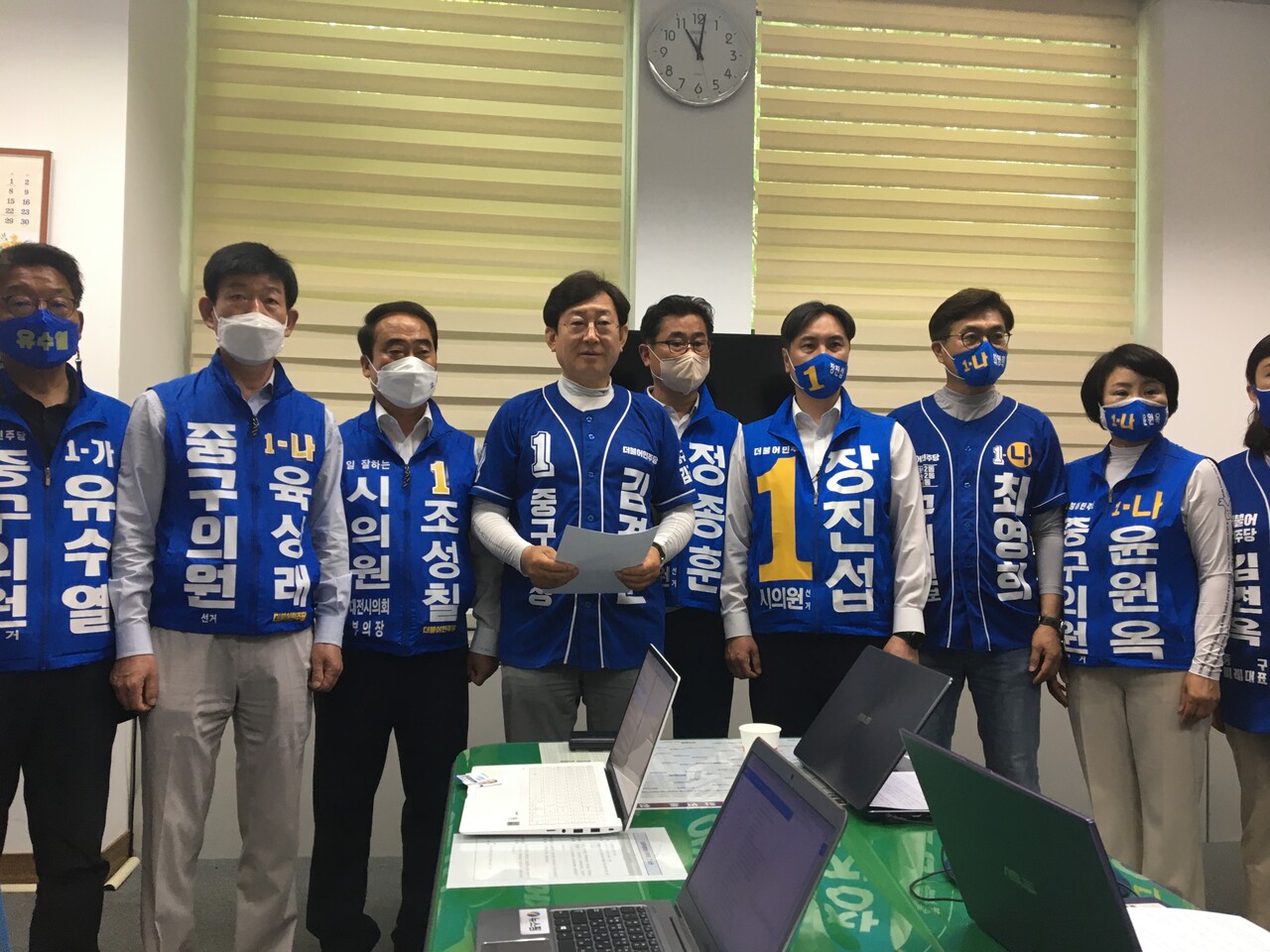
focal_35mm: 29
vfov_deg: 48.2
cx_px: 635
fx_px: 1064
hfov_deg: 61.7
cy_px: 476
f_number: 2.2
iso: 64
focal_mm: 4.15
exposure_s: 1/30
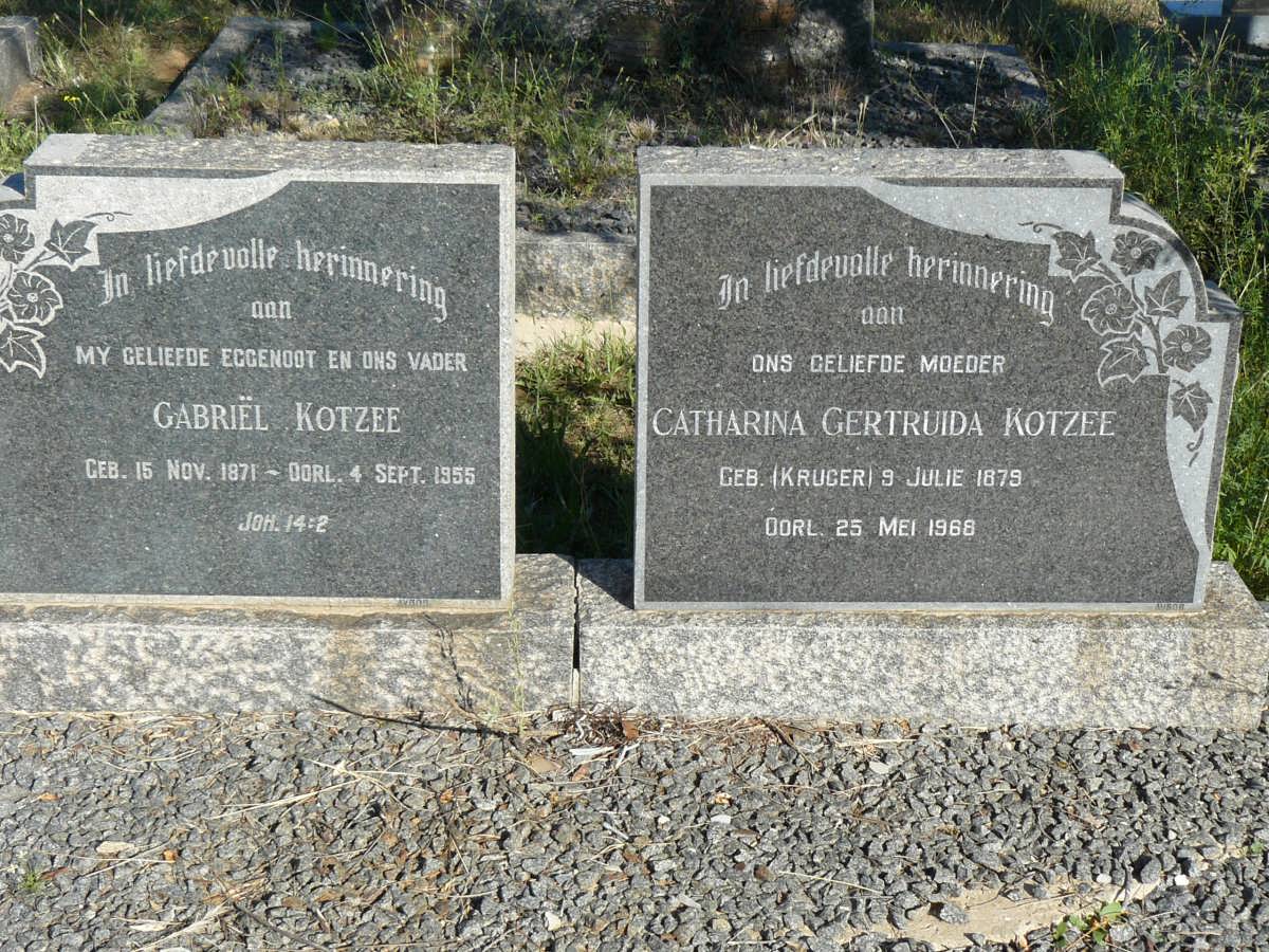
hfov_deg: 32.7
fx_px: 2163
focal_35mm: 59
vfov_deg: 24.8
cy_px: 476
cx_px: 634
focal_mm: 8.1
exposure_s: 1/250
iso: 100
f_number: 5.6
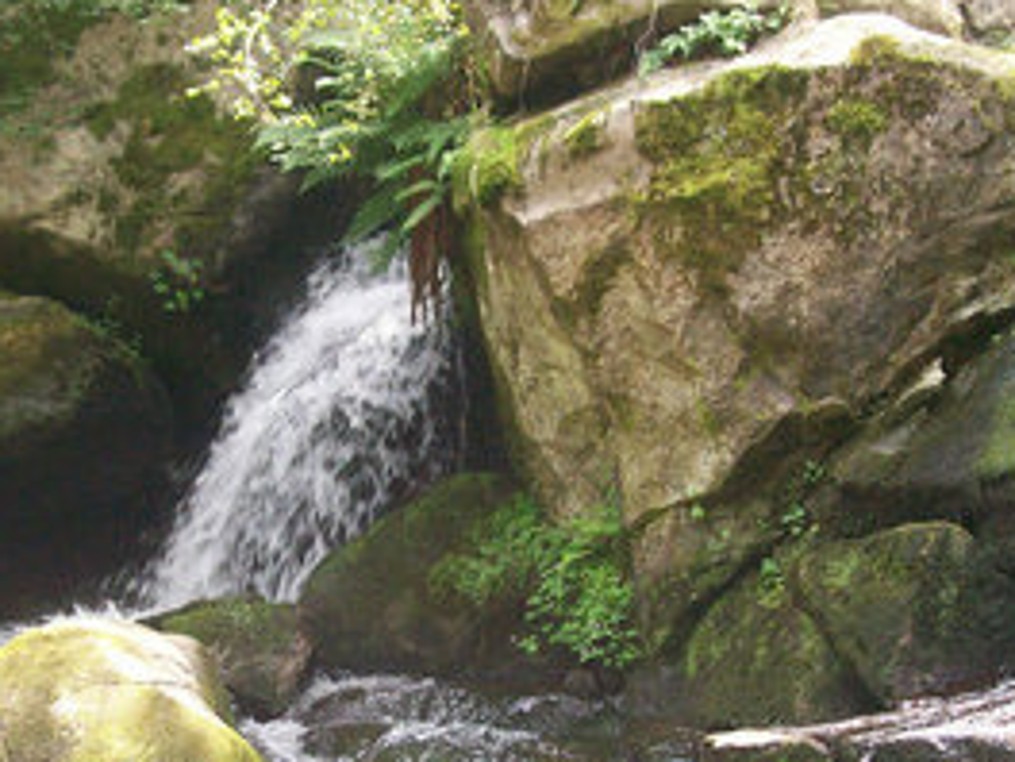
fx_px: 2082
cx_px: 419
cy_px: 558
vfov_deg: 20.6
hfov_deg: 27.4
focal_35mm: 71
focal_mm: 7.6
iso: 140
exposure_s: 1/83.8
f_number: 3
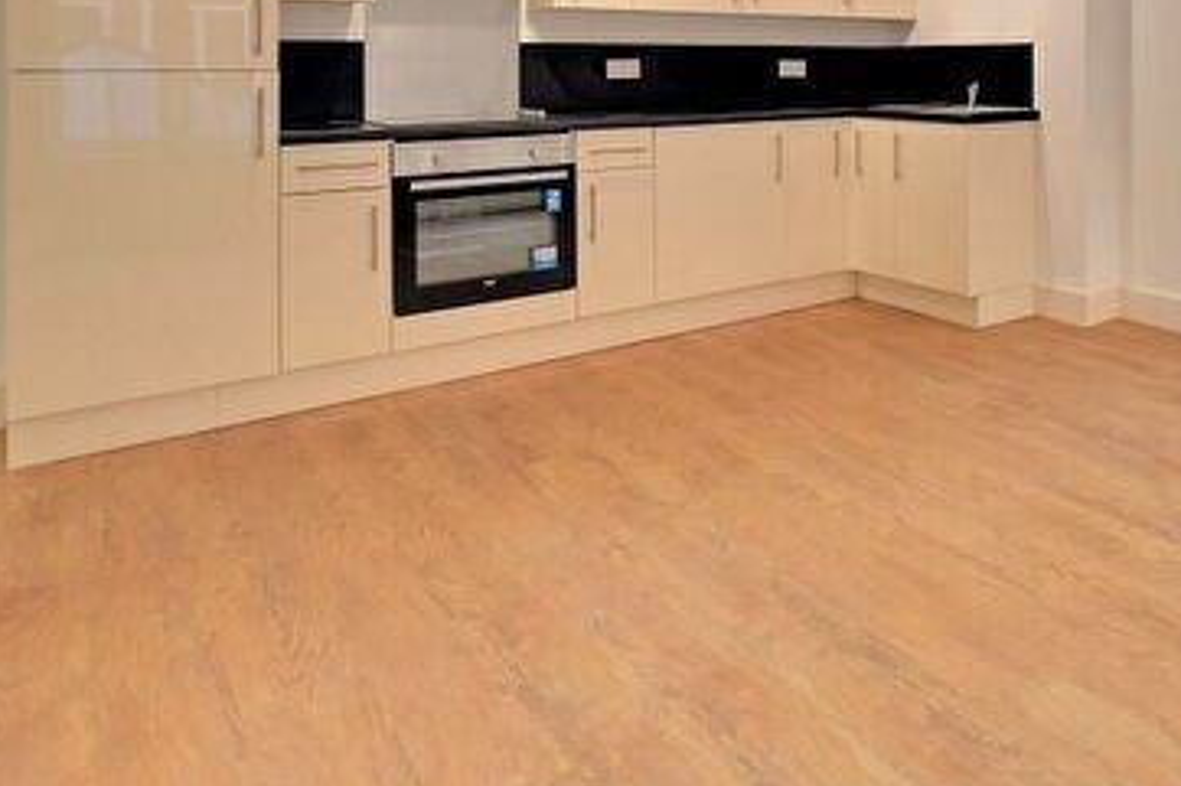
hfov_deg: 53.3
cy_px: 65
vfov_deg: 41.1
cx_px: 1122
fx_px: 951
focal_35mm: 29
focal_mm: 10
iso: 100
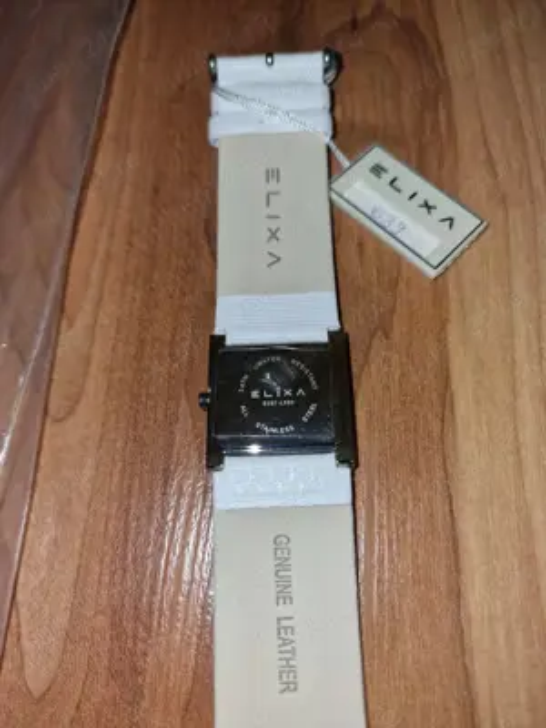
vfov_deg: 73.9
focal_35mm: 23
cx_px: 273
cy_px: 364
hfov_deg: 58.9
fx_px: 484
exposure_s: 1/180
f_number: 1.8
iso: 160
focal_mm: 6.4
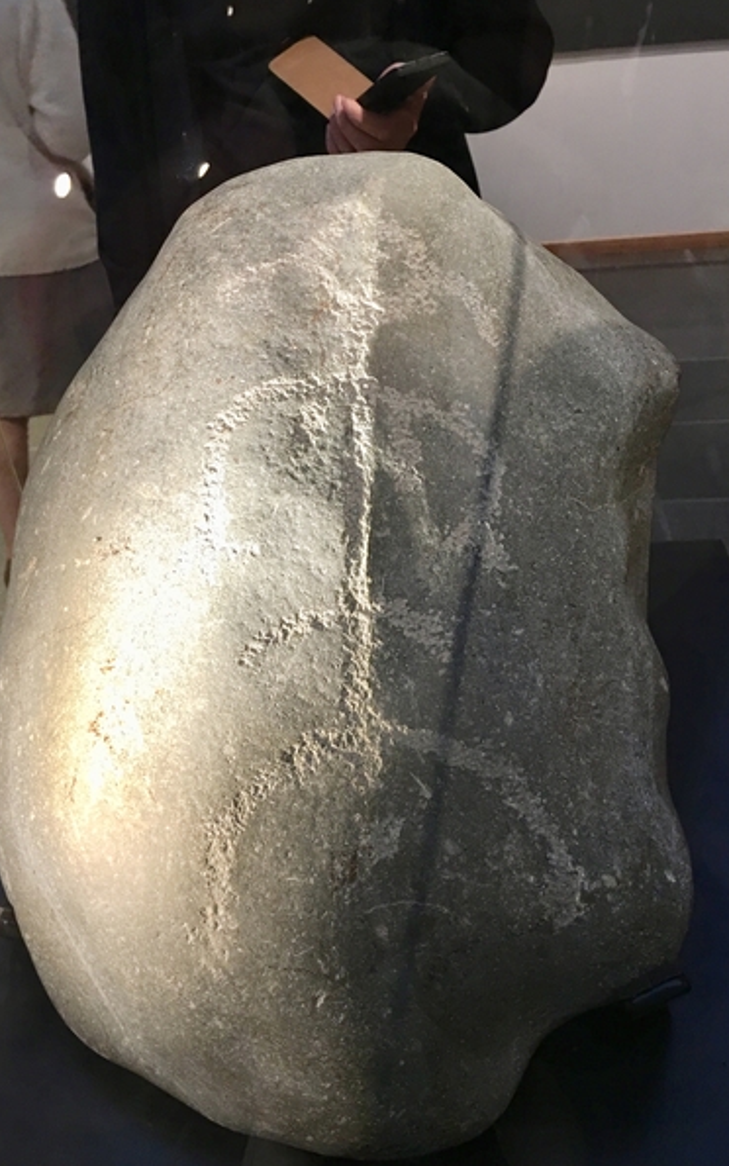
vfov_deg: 61.2
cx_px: 333
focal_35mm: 31
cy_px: 584
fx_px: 985
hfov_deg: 40.6
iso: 80
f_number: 2.2
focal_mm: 4.15
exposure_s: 1/17
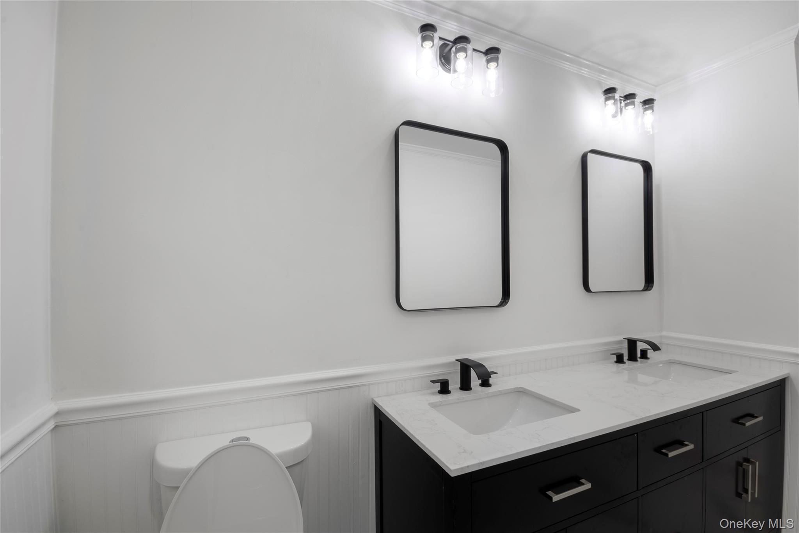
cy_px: 266
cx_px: 400
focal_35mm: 15
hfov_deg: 100.4
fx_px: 333
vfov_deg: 77.3
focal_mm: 10
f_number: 11
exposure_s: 1/1.25
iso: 100
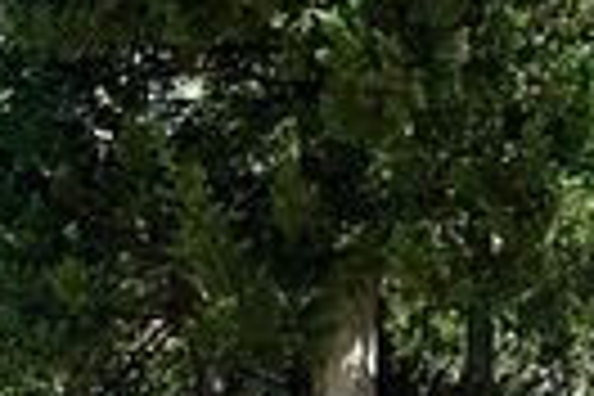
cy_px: 338
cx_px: -158
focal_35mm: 127
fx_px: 2095
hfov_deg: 15.4
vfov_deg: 10.7
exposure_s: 1/320
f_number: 5
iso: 200
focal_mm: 28
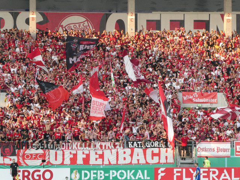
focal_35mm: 160
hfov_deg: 12.3
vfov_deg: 9.3
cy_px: 90
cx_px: 120
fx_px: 1109
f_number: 5.5
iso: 250
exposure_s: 1/125
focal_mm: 28.7
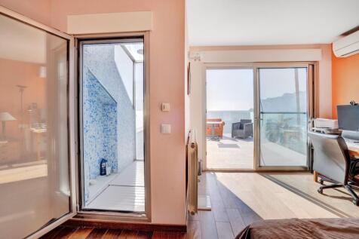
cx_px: 180
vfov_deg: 73.7
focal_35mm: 16
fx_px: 159
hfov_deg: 96.8
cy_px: 120
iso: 200
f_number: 7.1
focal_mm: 16
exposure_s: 1/250
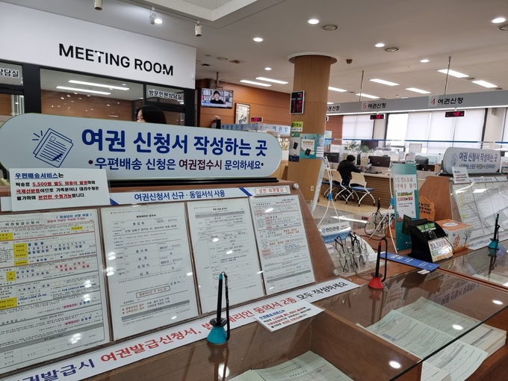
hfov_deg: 71.6
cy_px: 190
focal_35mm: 24
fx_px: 352
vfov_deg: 56.8
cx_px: 254
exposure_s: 1/120
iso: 125
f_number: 1.8
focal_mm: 6.7
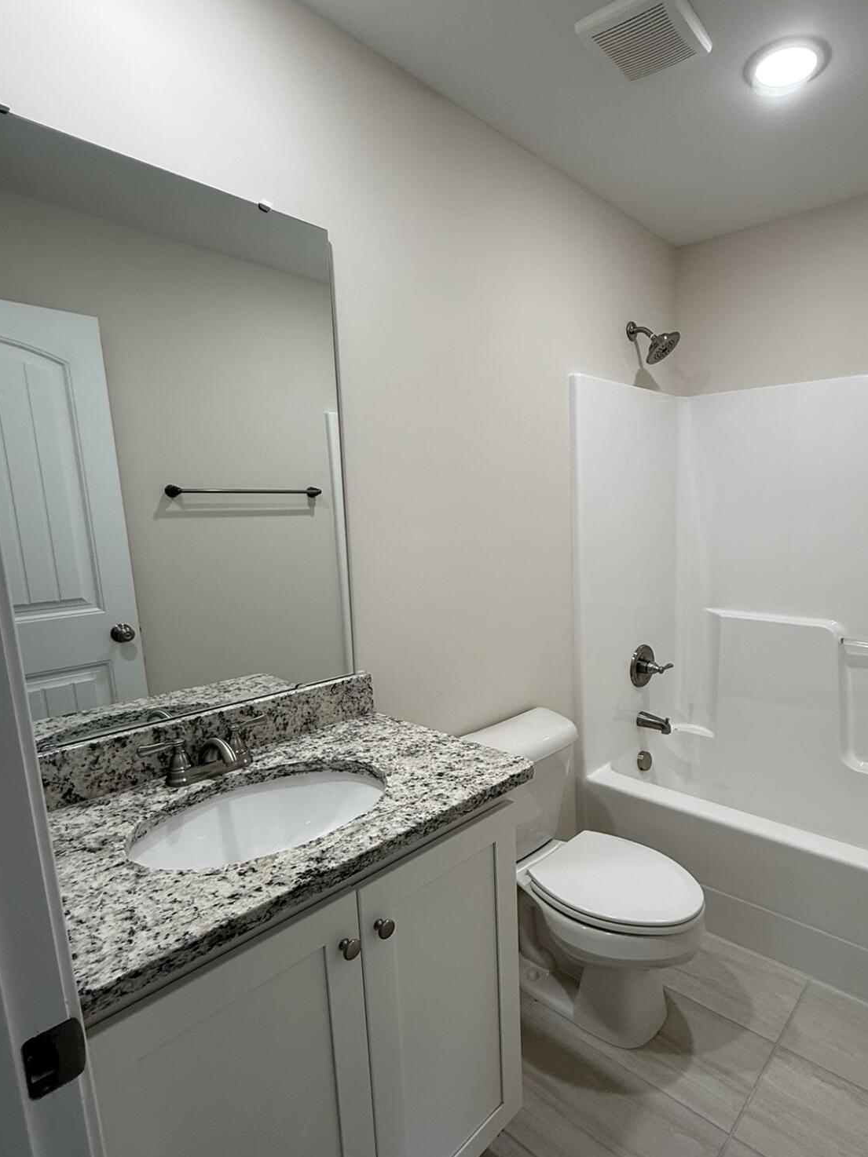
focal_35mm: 19
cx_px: 560
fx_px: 635
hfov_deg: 67.2
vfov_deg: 84.6
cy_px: 615
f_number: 2.2
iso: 100
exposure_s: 1/120
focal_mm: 2.22
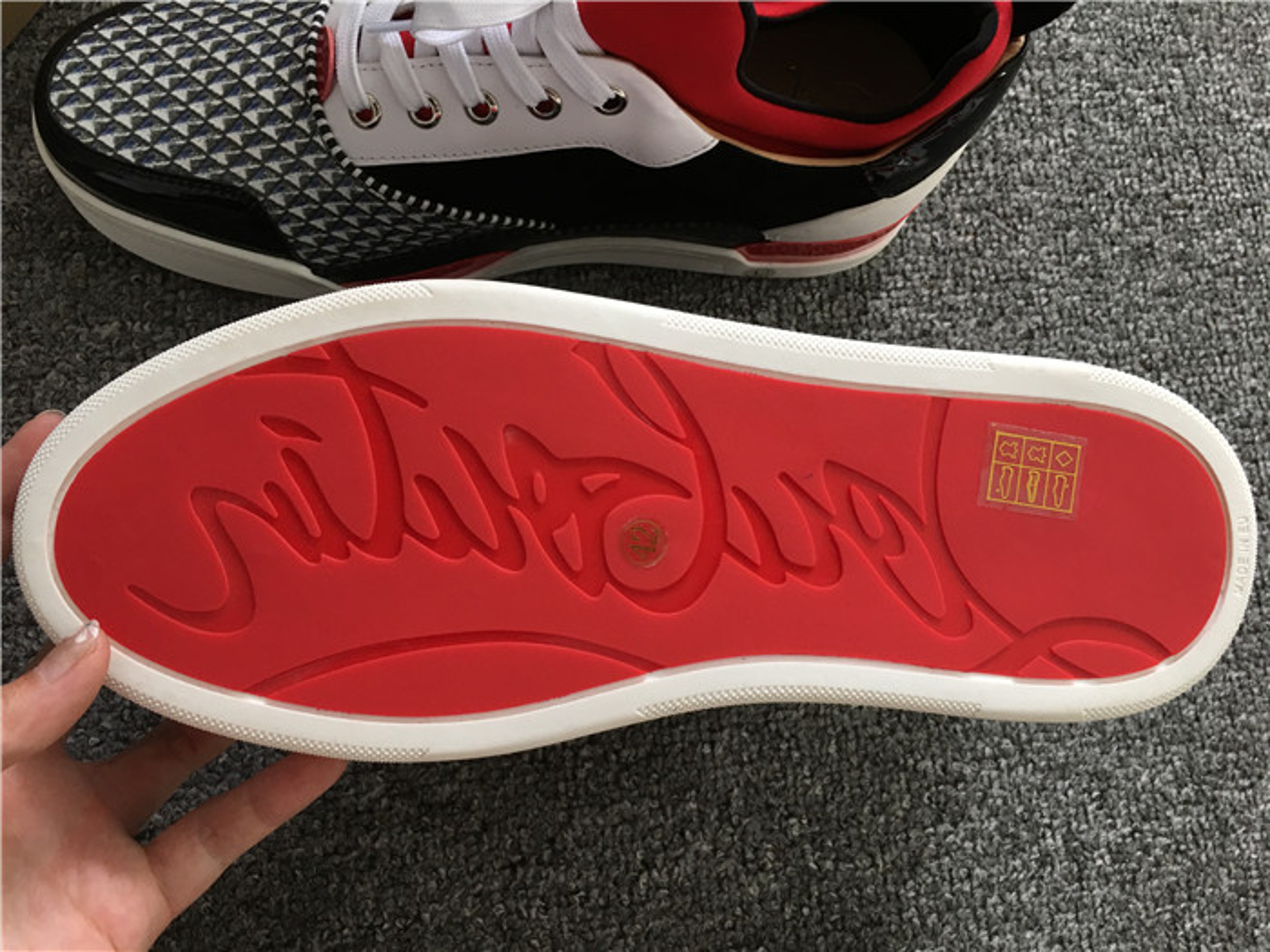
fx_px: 1064
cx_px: 635
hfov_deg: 61.7
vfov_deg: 48.2
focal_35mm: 29
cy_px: 476
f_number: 2.2
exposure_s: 1/17
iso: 40
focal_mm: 4.15
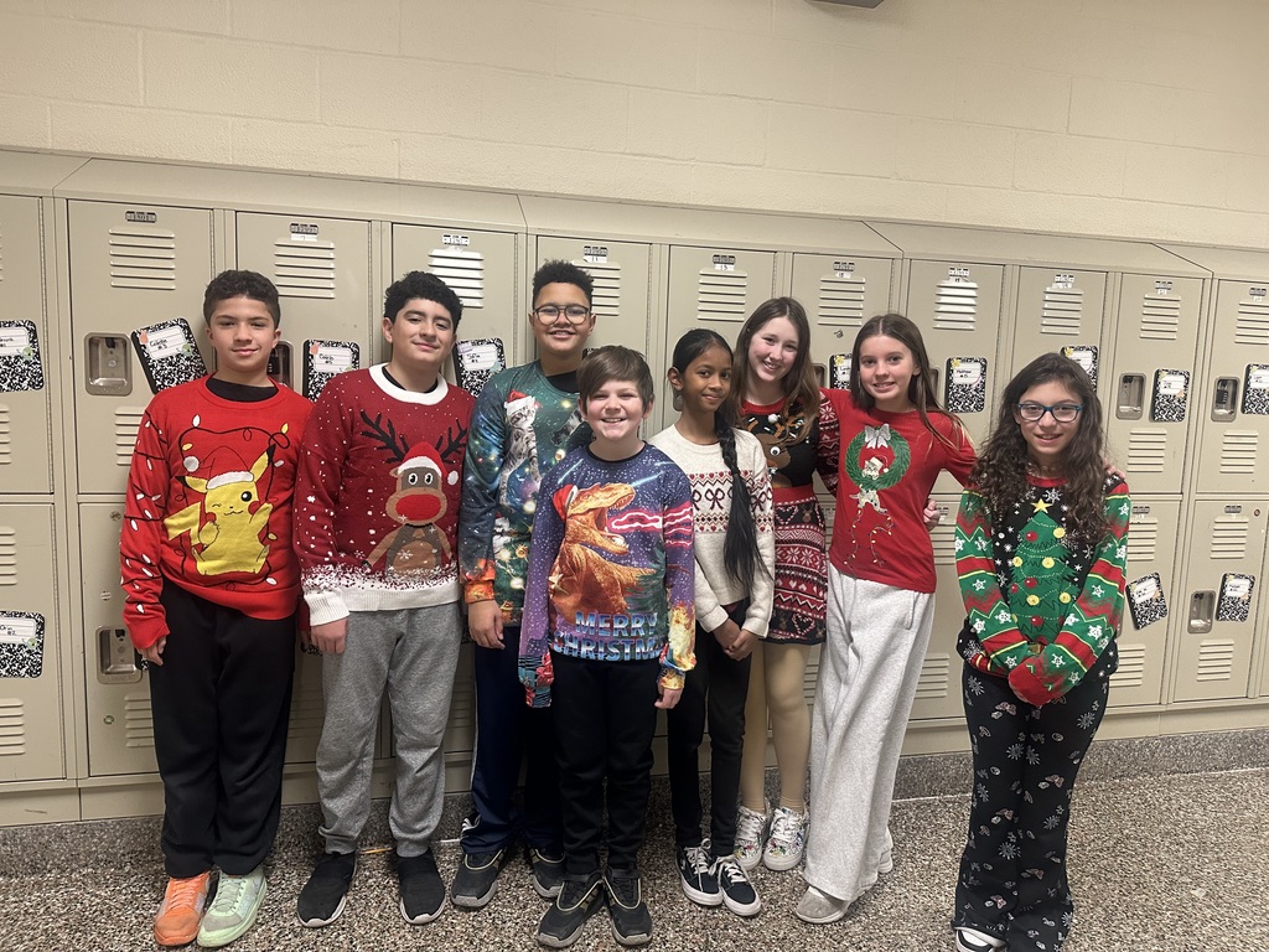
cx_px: 634
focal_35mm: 24
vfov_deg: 56.8
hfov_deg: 71.6
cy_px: 476
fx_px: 880
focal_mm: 6.86
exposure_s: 1/60
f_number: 1.78
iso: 400
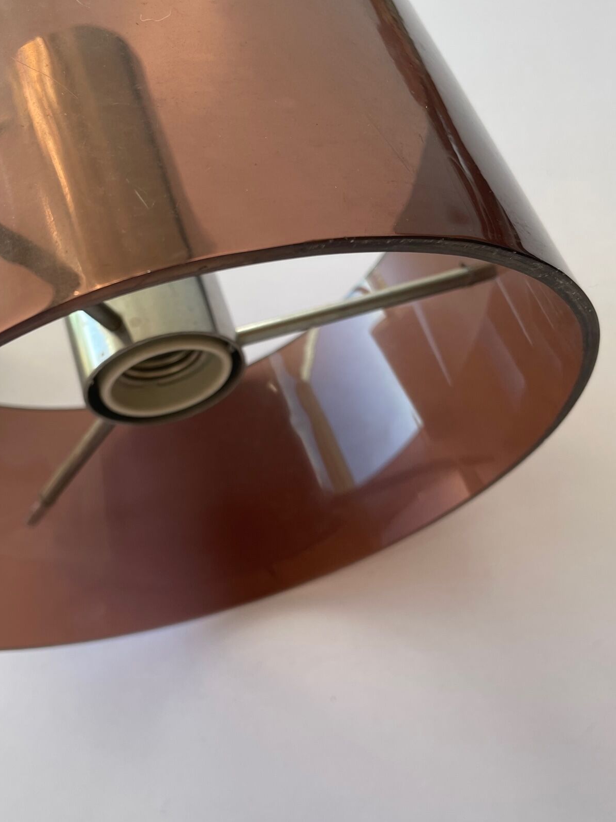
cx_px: 254
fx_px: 783
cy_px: 438
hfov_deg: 42.8
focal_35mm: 33
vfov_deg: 55.3
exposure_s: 1/155
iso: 32
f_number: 1.6
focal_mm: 4.2
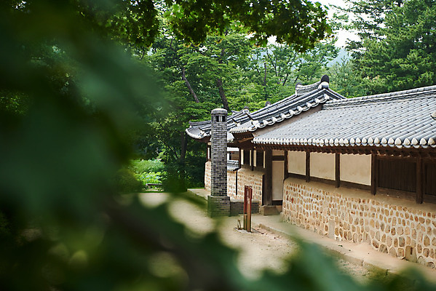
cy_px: 146
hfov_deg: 35.6
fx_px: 679
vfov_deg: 24.2
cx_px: 218
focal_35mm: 56
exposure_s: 1/1250
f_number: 4.5
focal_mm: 56
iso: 640
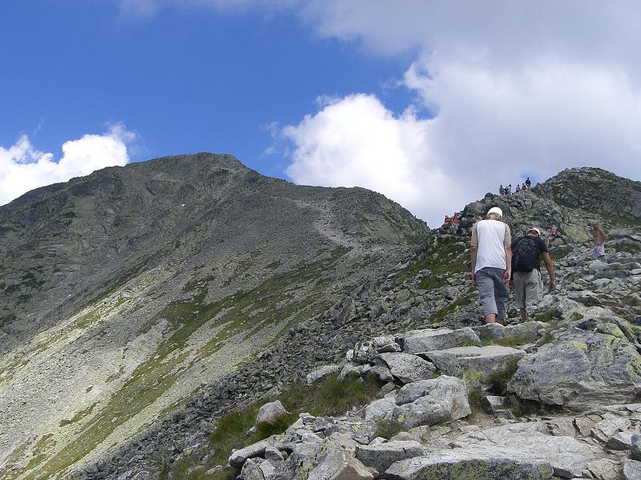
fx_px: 704
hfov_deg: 49.0
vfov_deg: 37.7
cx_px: 320
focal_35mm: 38
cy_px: 240
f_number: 4.4
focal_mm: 6.3
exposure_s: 1/640
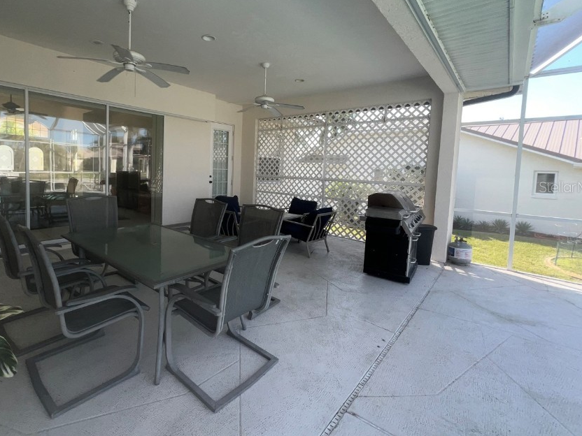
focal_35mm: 16
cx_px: 247
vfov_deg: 77.6
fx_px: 269
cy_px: 187
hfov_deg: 93.8
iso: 25
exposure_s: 1/197
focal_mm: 1.57
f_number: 1.8
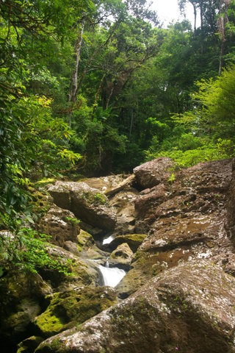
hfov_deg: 28.9
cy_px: 176
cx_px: 118
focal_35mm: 46
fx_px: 455
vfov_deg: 42.3
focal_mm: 31
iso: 200
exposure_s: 1/6
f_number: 13
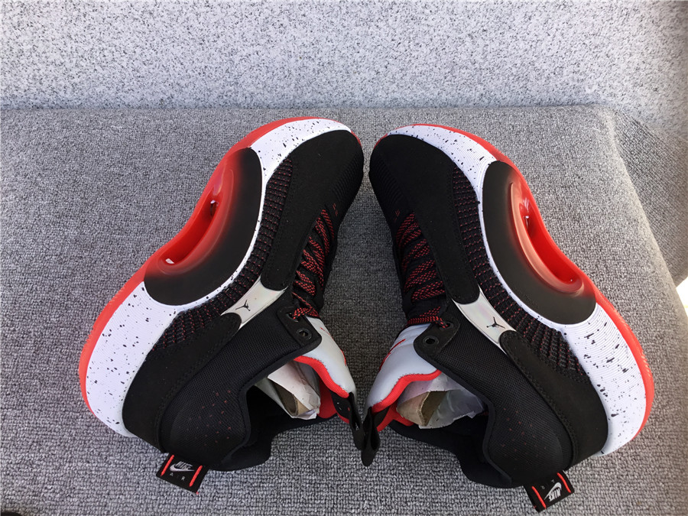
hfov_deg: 58.4
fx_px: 616
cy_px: 258
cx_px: 344
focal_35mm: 31
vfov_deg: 45.4
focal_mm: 3.3
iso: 25
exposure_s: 1/162
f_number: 2.4
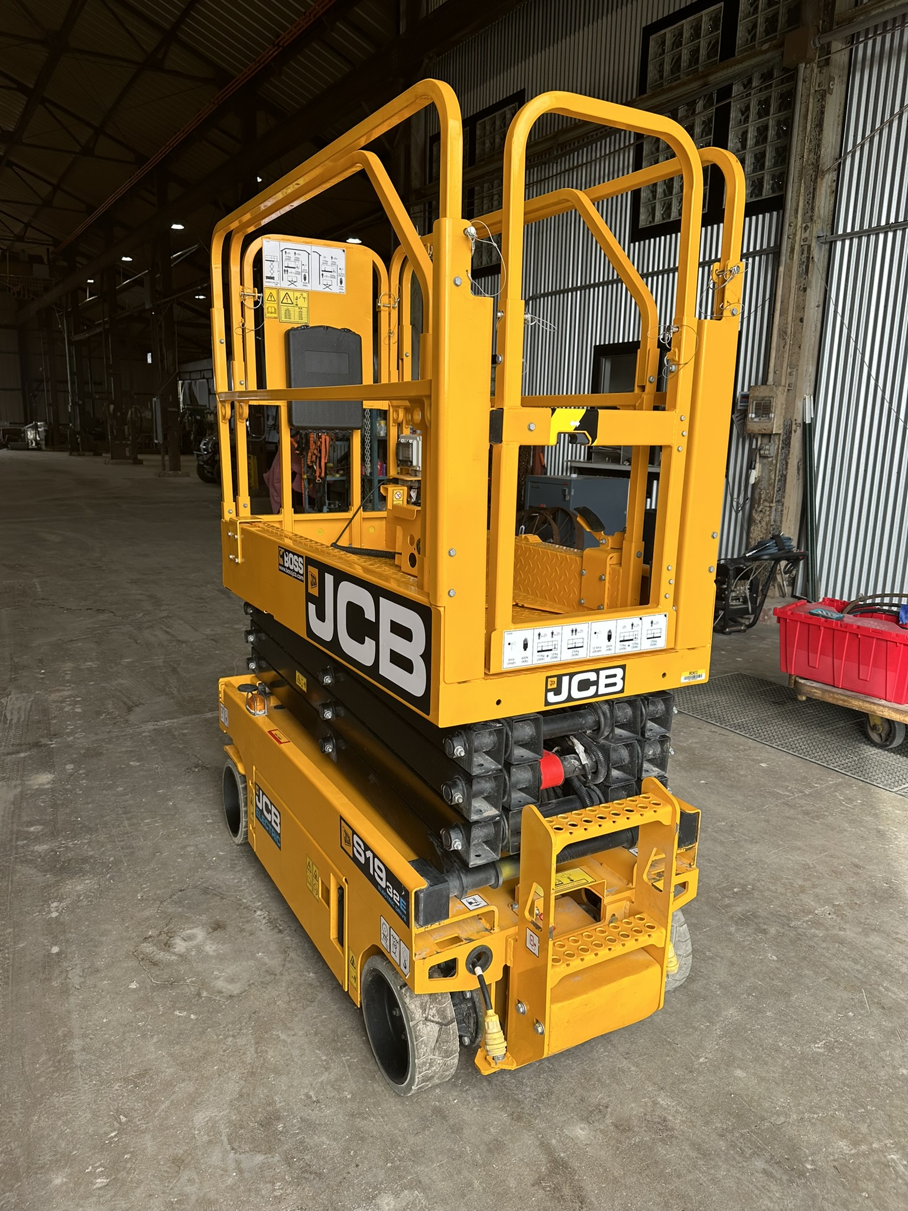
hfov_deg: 56.8
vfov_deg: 71.6
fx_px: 839
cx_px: 454
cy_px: 606
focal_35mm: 24
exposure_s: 1/745
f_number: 1.78
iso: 80
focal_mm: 6.86
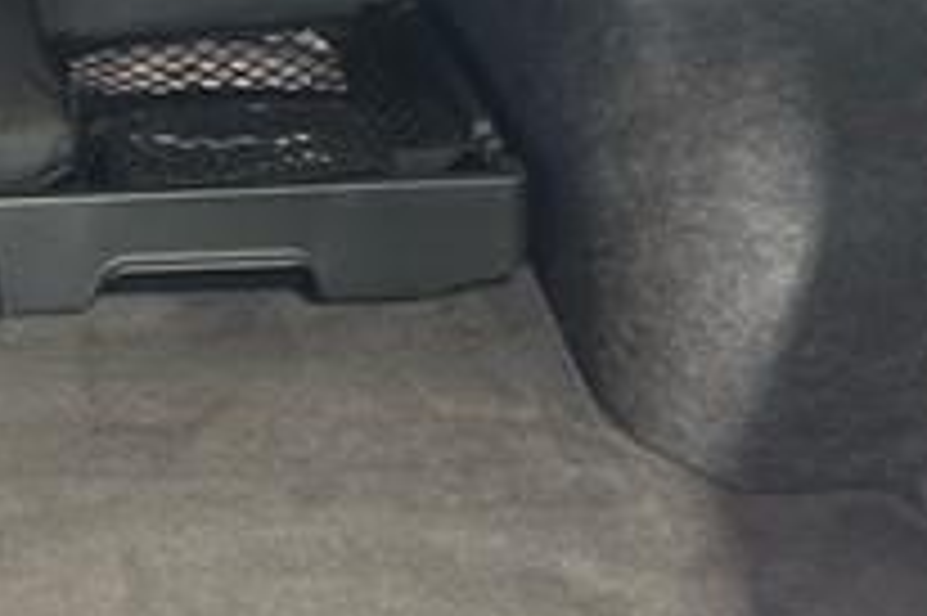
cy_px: 351
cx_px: -230
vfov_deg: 16.2
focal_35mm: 84
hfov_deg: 22.1
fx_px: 2161
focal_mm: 5.7
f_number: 1.5
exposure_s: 1/24
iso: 1000
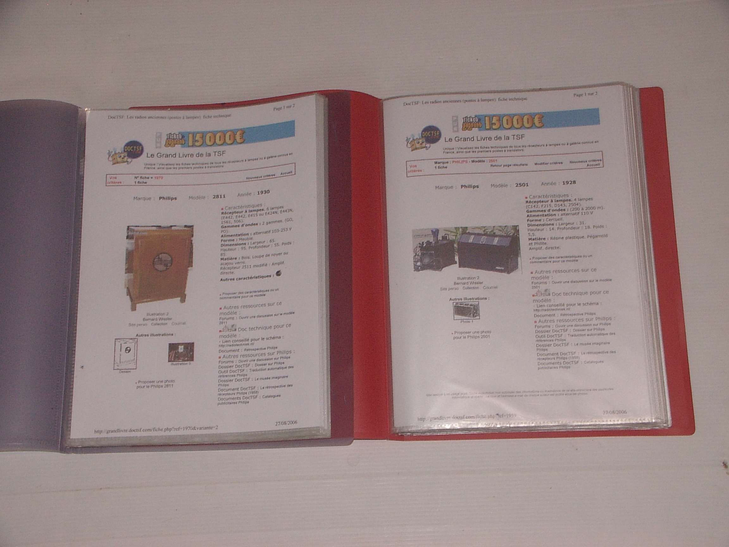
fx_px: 1285
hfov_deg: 31.7
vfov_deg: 24.0
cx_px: 364
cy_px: 274
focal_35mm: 61
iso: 200
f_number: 3.3
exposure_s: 1/30
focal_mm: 9.5
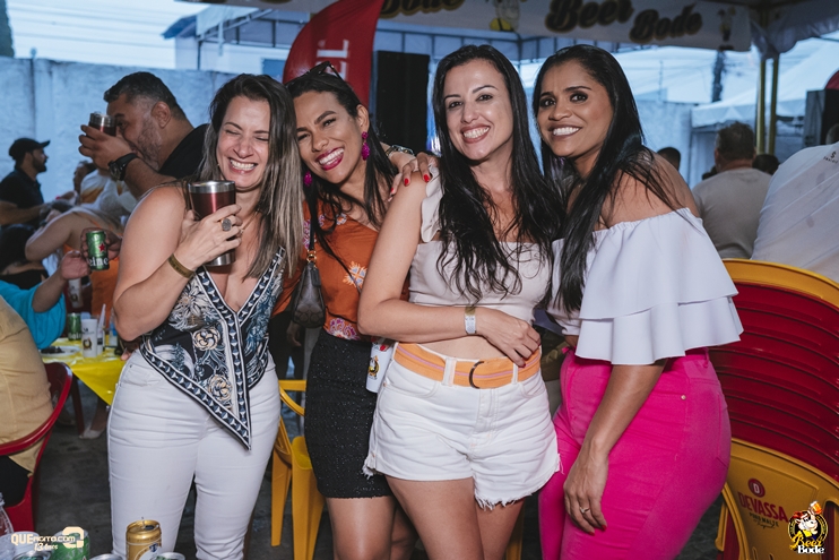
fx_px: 839
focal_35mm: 36
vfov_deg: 36.9
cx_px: 420
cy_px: 280
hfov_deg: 53.1
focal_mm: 24
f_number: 2.5
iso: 2500
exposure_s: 1/320
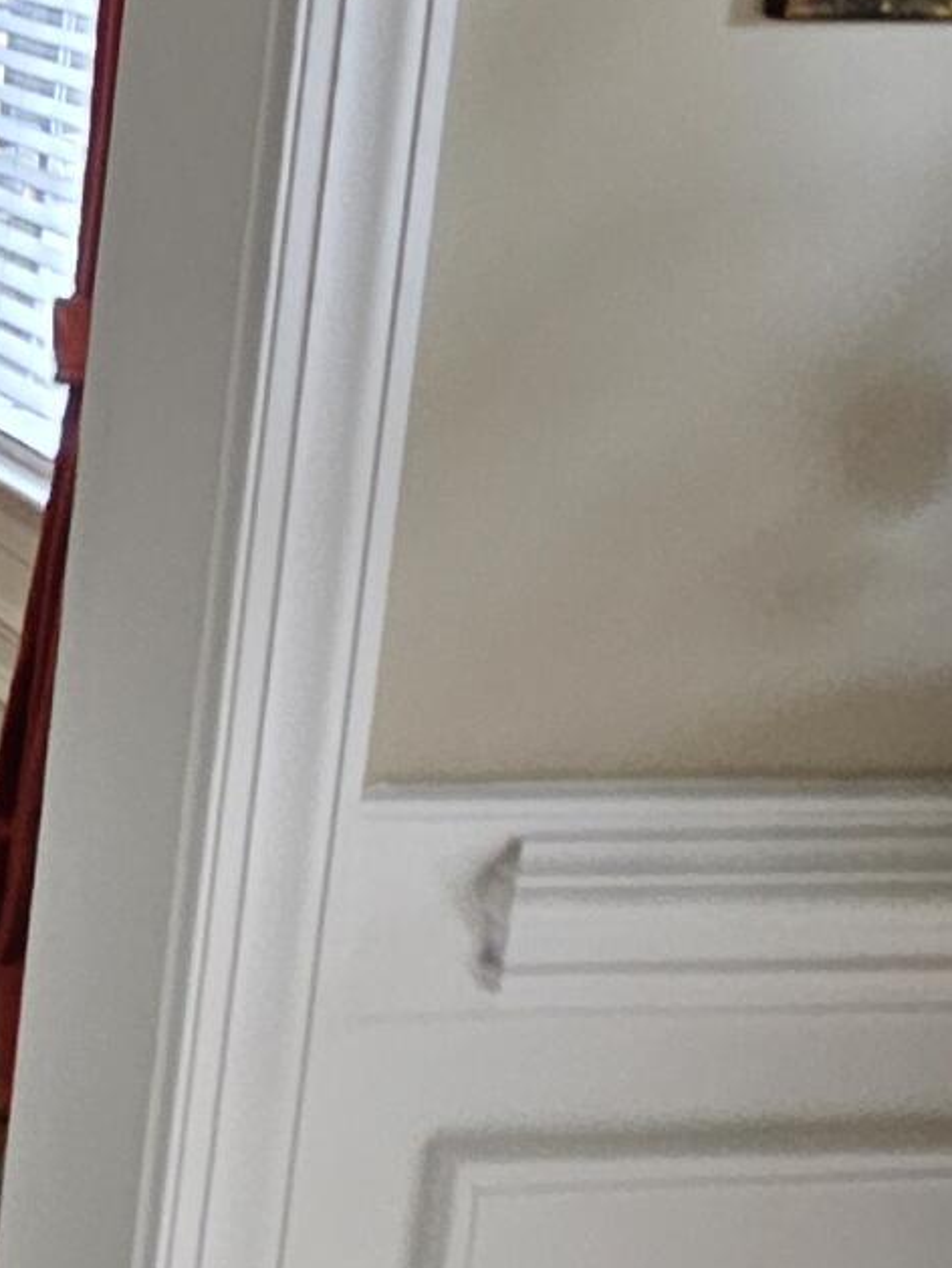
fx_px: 2273
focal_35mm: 62
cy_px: -4
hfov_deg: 15.7
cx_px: -1182
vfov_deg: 29.1
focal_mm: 1.74
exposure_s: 1/60
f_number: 2.2
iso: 125
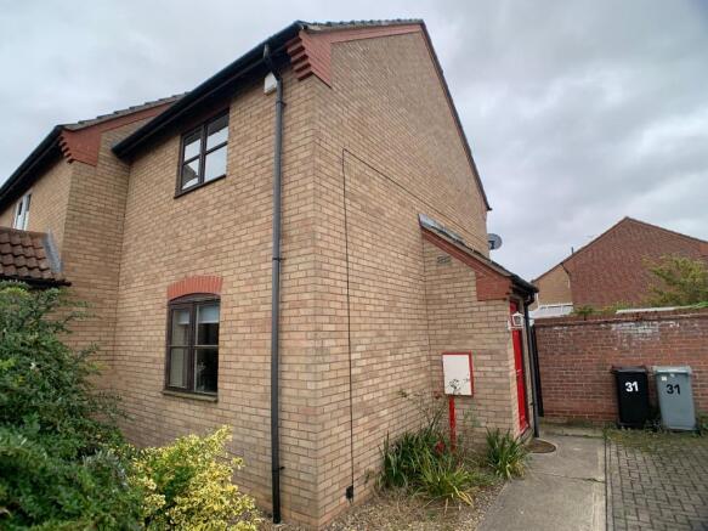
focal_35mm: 26
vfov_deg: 53.0
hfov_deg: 67.3
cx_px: 354
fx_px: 532
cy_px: 266
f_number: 1.8
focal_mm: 4.25
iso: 25
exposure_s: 1/620
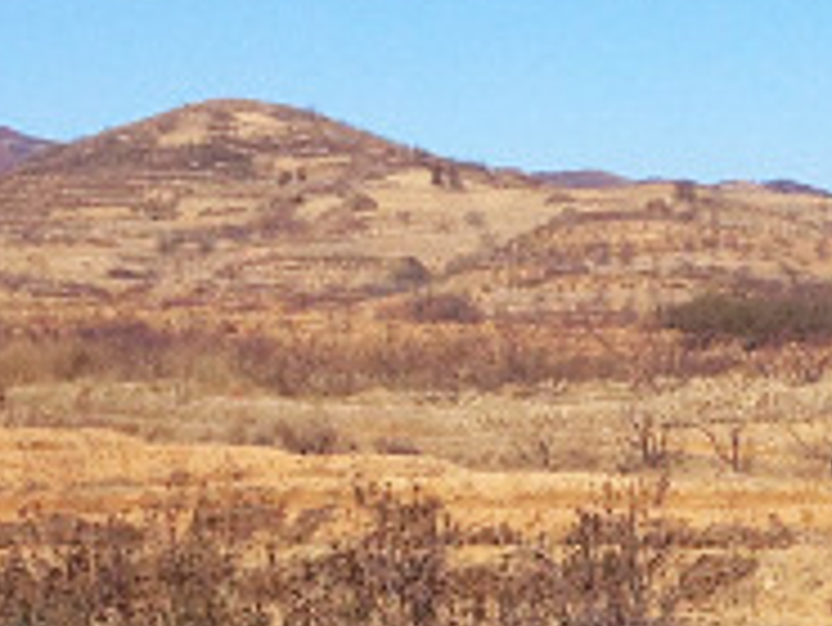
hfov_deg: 13.0
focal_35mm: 149
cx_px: 899
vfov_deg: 9.7
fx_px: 3584
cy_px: 867
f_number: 2.4
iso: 64
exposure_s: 1/2045
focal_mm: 4.28
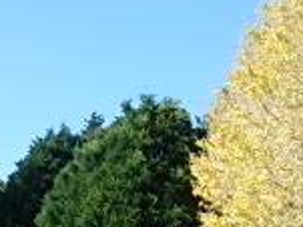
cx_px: 191
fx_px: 962
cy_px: 225
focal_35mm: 110
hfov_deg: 17.9
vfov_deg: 13.3
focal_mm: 4.7
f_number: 4.3
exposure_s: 1/500
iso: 125
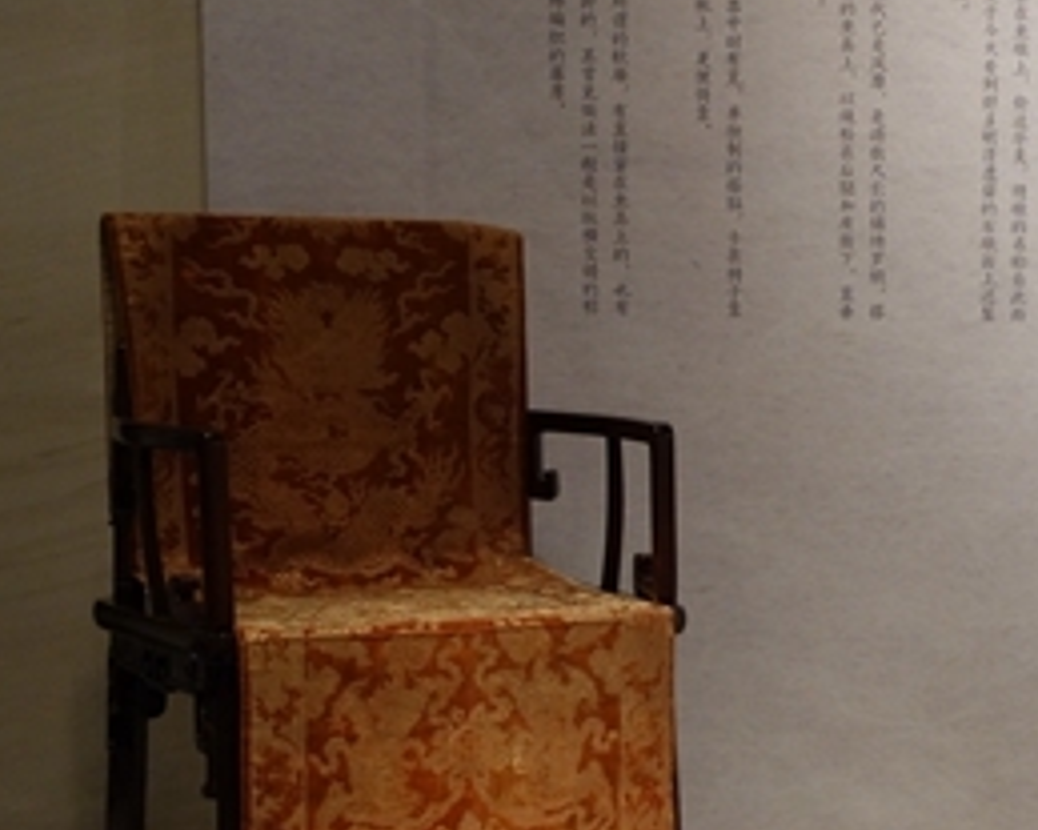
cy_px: 619
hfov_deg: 20.7
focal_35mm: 87
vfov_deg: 17.6
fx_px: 2672
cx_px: 1214
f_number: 2.2
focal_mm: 11.04
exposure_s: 1/30
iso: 250
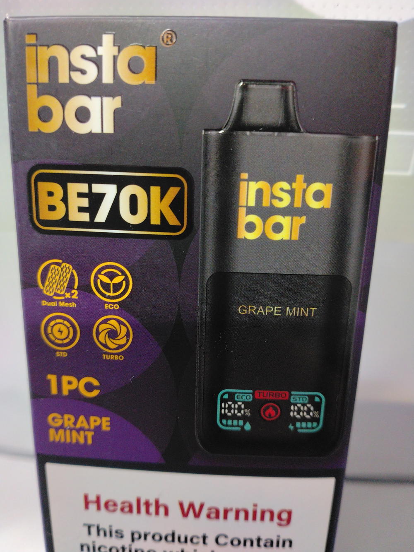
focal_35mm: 27
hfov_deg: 51.4
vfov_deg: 65.3
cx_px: 207
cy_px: 276
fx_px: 430
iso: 462
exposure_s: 1/25
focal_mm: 4.05
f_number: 1.8
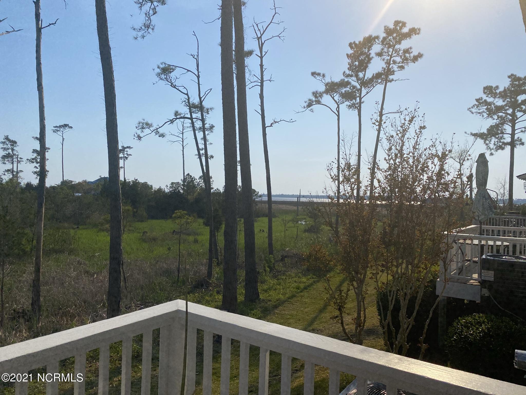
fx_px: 395
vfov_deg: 53.1
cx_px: 263
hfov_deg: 67.3
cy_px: 198
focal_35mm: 26
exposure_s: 1/8197
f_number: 1.8
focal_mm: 4.25
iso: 32
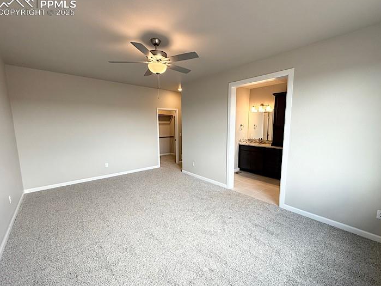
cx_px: 200
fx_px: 165
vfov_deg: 81.7
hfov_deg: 98.1
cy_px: 147
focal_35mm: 15
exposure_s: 1/120
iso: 100
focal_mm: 2.22
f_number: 2.2
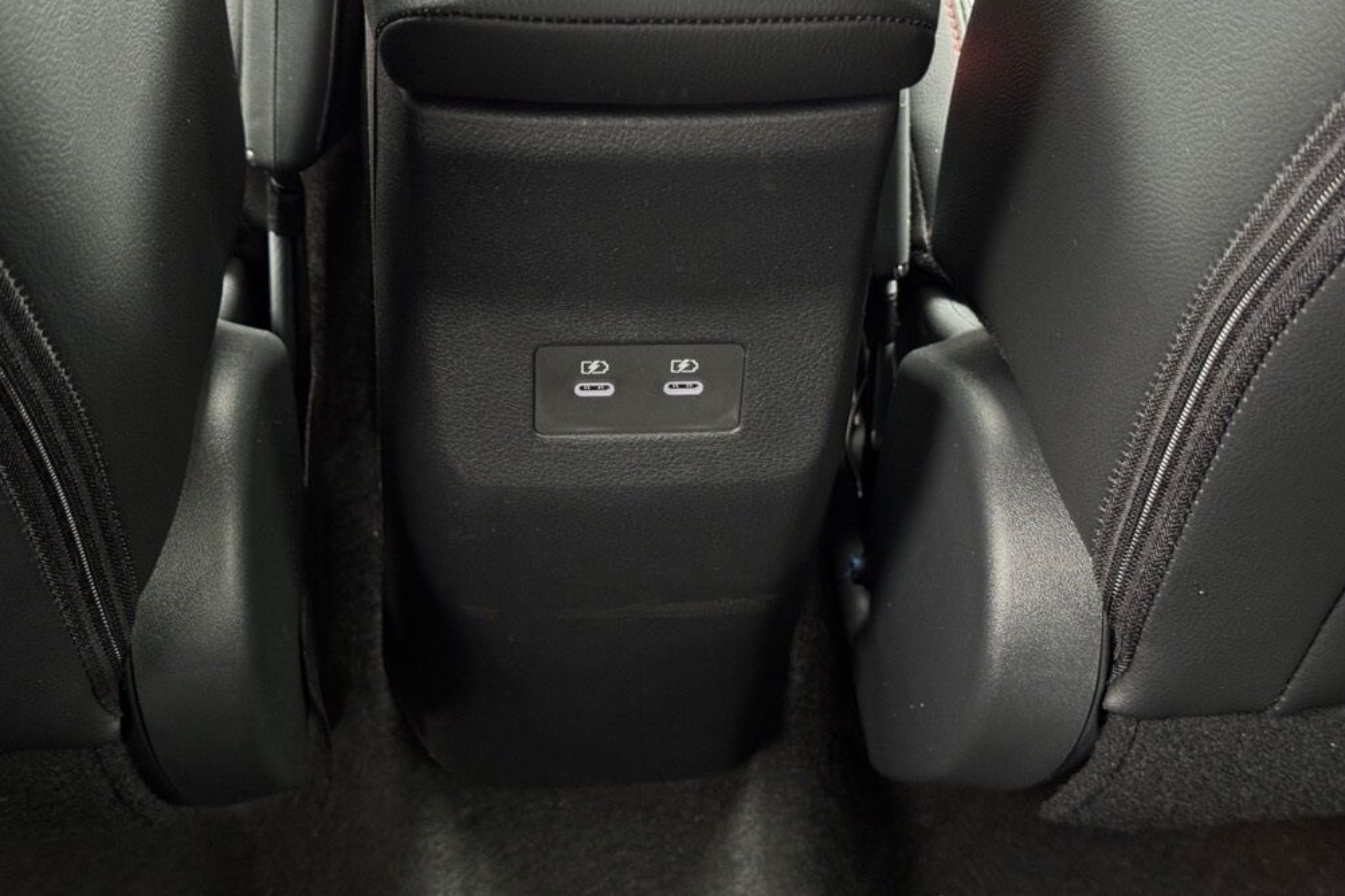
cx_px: 659
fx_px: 1905
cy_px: 452
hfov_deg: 38.9
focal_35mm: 51
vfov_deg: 26.5
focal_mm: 6.76
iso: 800
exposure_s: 1/20
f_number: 1.78
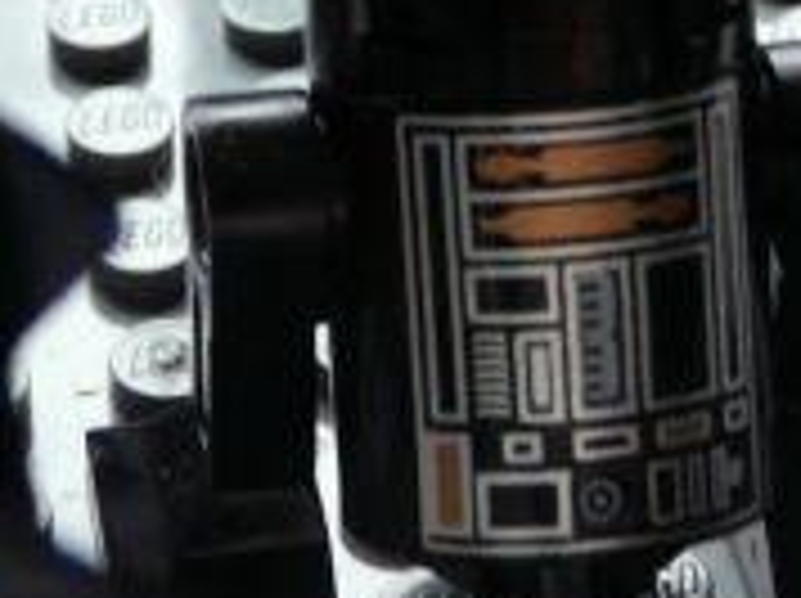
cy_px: 72
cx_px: 428
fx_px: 3536
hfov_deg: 12.9
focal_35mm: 153
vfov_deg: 9.6
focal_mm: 5.6
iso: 200
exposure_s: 1/8
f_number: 2.8
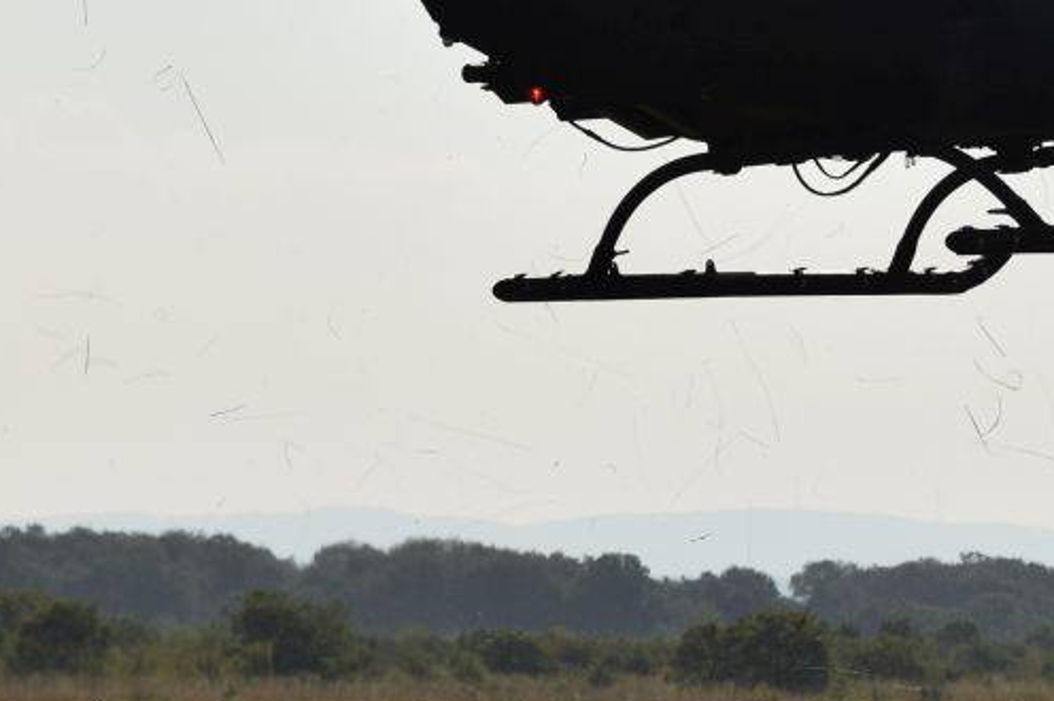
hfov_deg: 6.1
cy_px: -22
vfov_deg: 4.0
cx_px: 157
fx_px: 9918
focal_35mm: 339
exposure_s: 1/1000
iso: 100
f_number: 6.3
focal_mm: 70
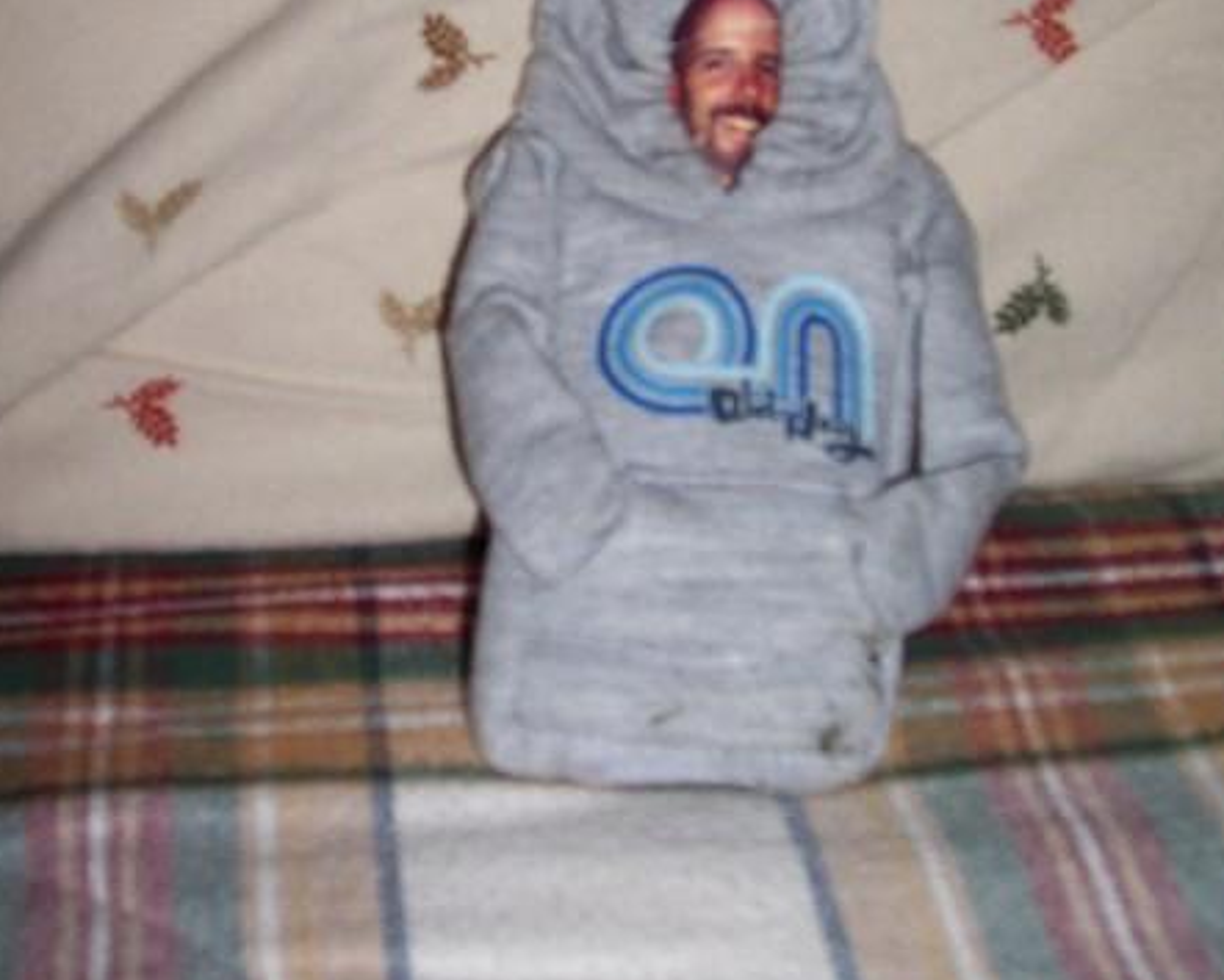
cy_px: 219
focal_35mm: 65
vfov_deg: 23.2
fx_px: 2356
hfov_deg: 29.1
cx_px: 601
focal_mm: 7
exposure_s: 1/60
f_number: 3
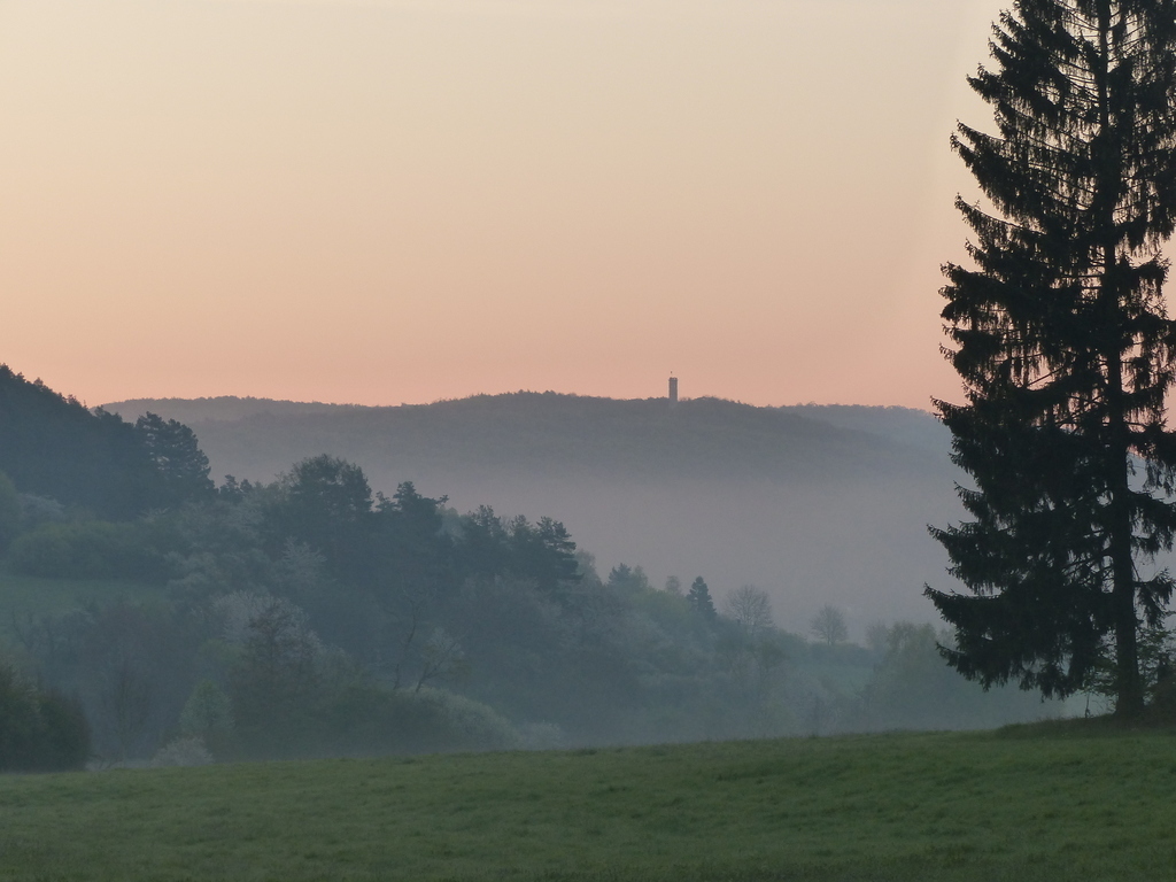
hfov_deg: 12.2
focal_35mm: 162
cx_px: 588
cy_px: 441
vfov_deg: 9.2
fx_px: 5504
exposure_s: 1/200
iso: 160
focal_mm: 29.2
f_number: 4
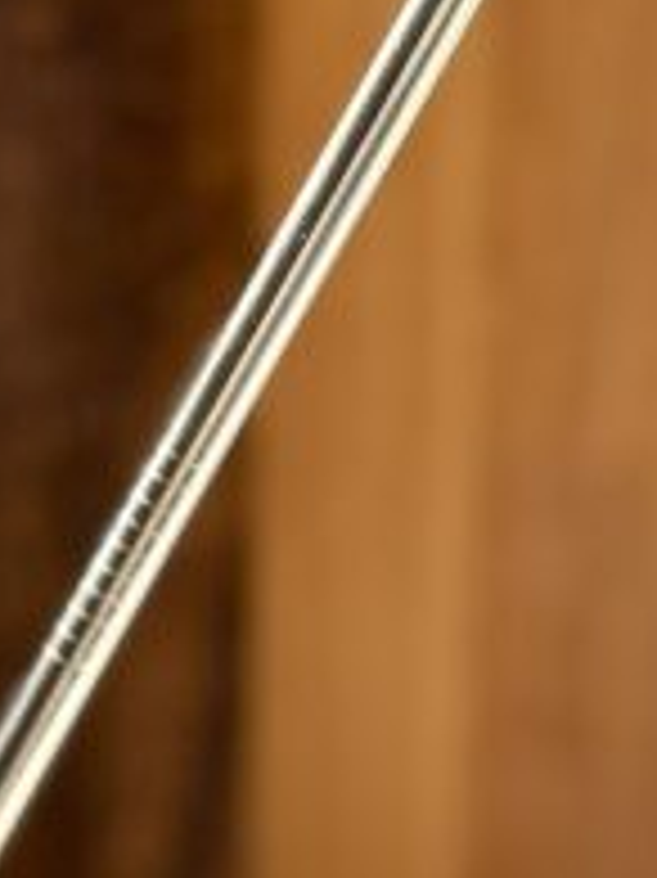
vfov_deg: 13.0
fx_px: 3749
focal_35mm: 148
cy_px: 1094
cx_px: -40
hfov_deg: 9.9
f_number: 1.78
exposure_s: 1/944
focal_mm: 6.86
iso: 80
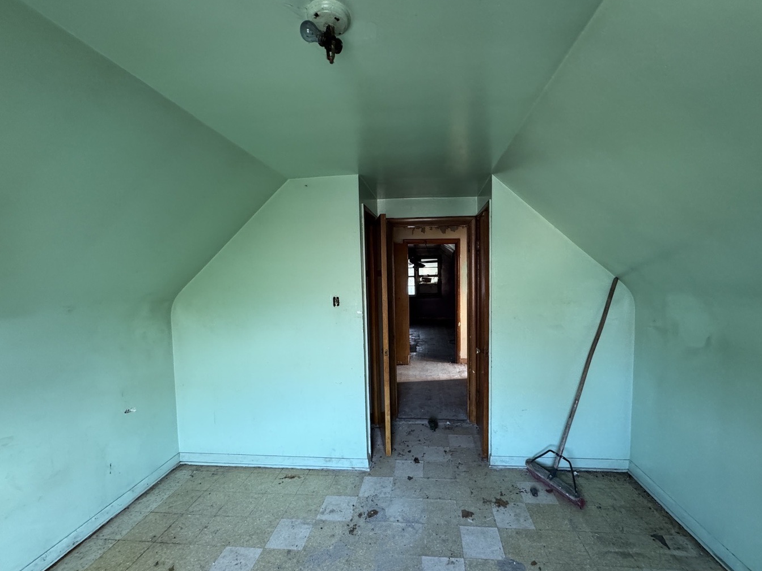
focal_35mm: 15
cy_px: 298
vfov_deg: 81.7
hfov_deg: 98.1
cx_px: 399
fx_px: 330
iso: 320
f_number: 2.2
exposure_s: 1/84
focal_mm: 2.22
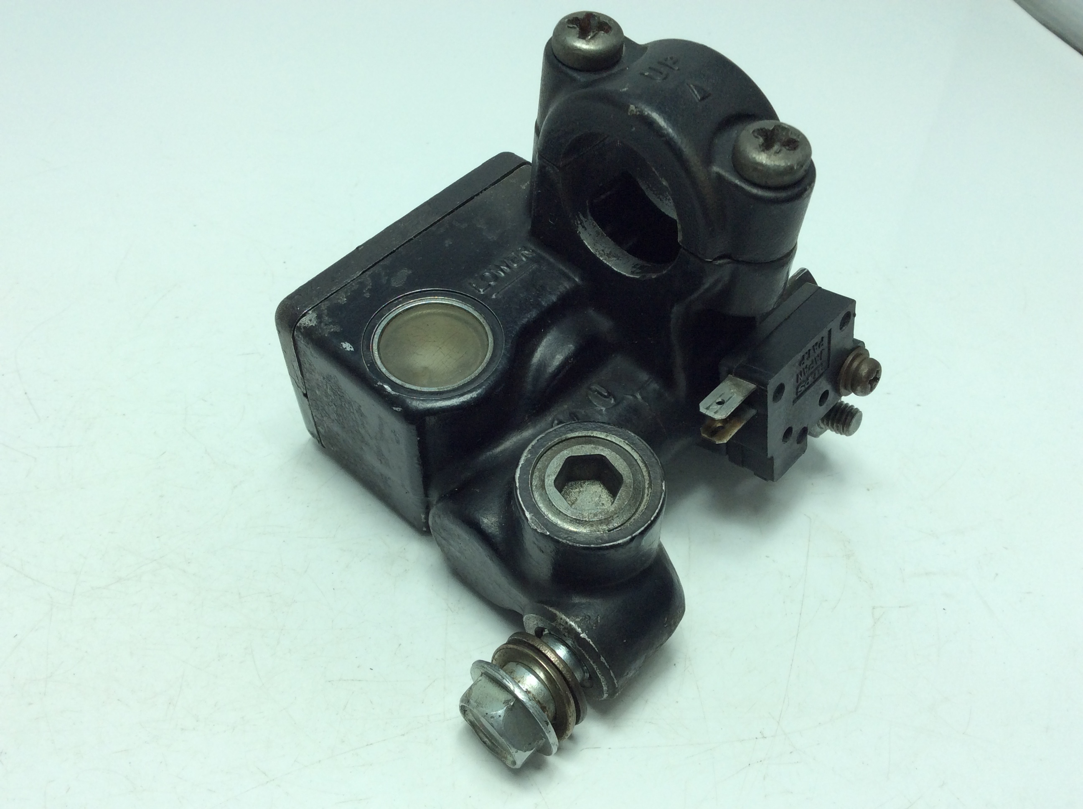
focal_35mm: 32
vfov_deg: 44.1
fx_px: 1000
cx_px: 542
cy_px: 404
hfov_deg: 56.9
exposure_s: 1/392
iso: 32
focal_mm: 3.3
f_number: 2.4
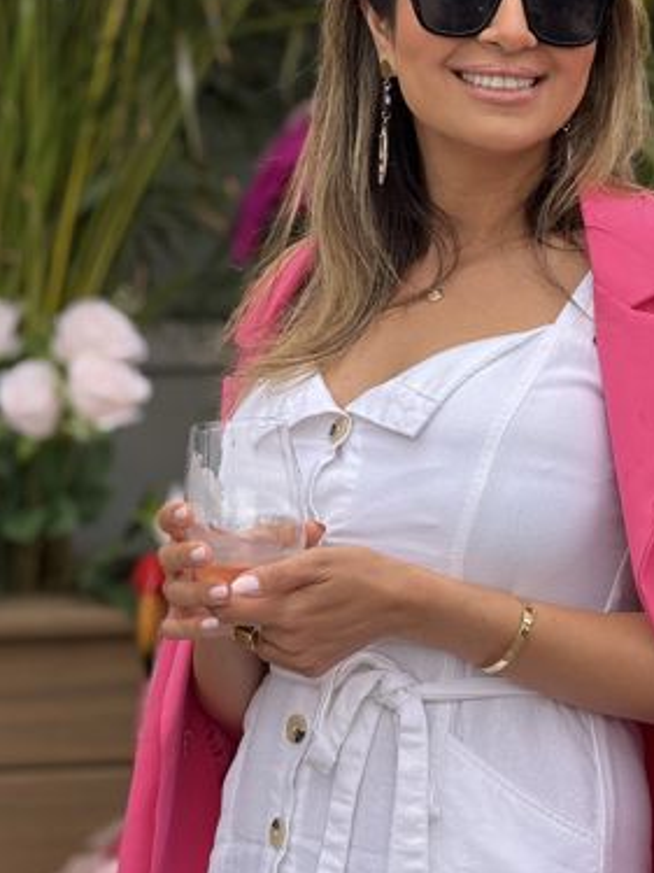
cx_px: 472
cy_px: 374
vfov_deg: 10.5
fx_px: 4739
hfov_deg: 7.9
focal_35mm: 188
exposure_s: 1/266
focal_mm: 15.66
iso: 64
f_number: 2.8
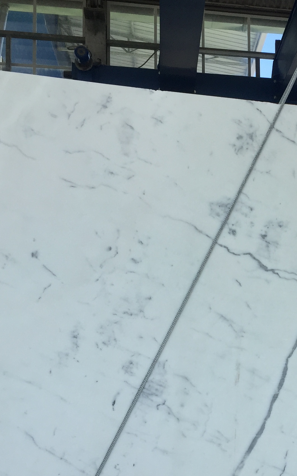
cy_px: 317
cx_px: 341
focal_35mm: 59
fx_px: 764
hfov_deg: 20.8
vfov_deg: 34.2
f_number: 2.2
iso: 32
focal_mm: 4.15
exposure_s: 1/648
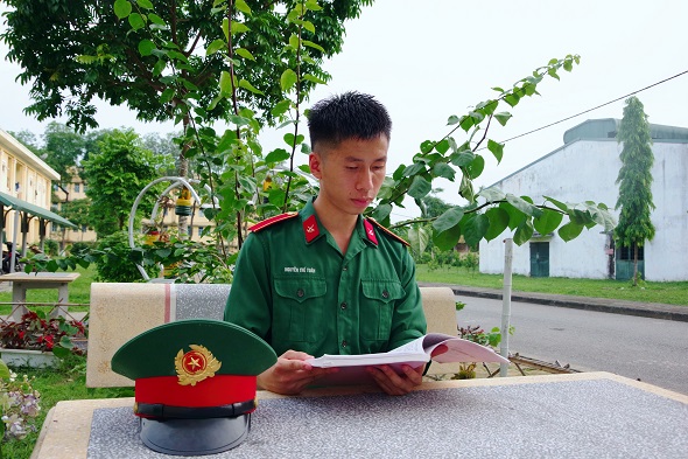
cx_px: 344
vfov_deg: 42.3
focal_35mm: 31
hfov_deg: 60.3
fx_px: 592
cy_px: 230
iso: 1600
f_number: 7.1
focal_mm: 21
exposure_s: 1/320
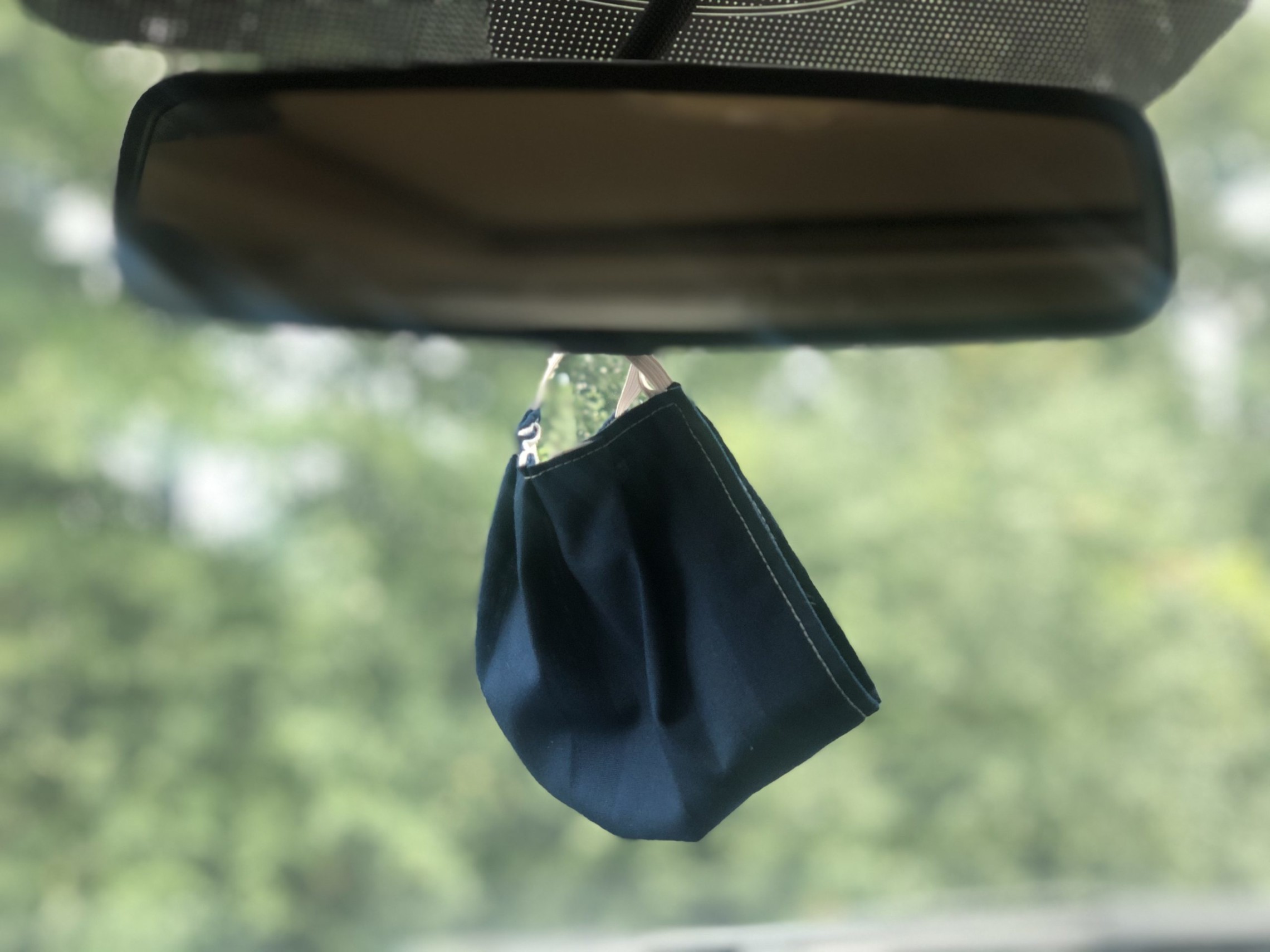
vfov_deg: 28.0
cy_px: 476
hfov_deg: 36.8
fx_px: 1908
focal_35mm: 52
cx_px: 635
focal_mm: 6
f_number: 2.4
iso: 32
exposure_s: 1/60
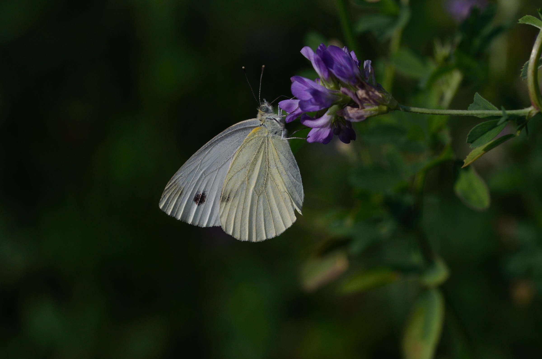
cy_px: 180
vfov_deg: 10.1
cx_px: 271
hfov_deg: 15.2
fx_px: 2028
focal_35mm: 135
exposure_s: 1/2000
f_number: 8
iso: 220
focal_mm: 90
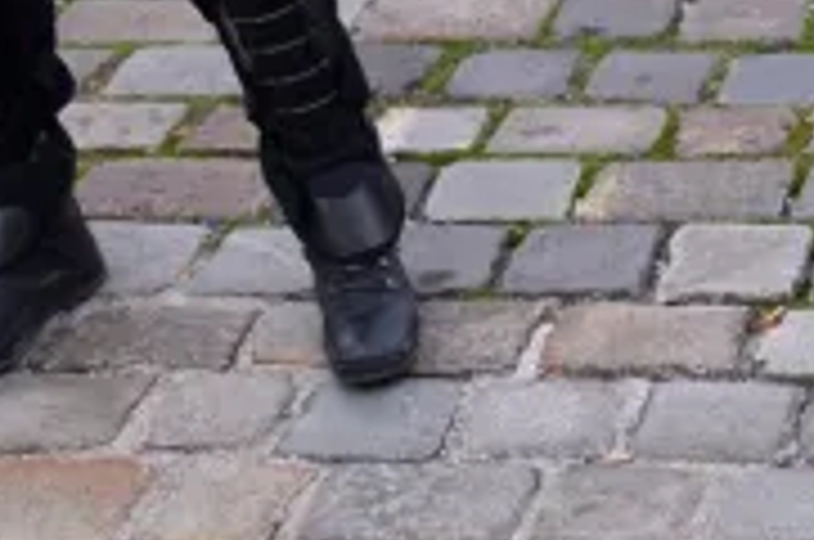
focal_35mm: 101
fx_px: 2280
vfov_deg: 13.0
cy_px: 727
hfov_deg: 17.8
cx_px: 1264
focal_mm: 24
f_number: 5.6
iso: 1000
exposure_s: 1/320
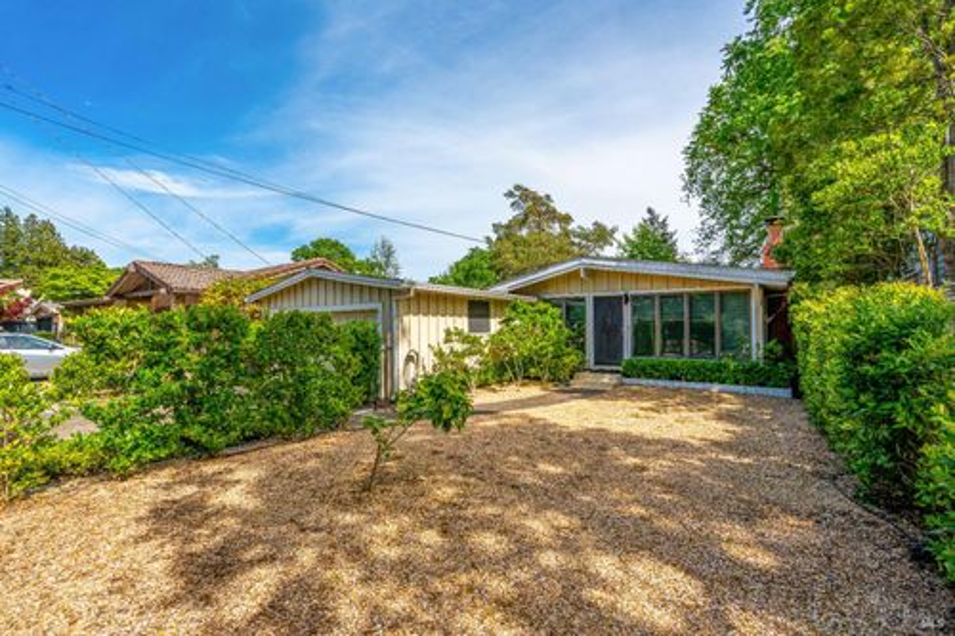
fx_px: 424
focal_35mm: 16
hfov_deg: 96.8
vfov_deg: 73.7
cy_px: 318
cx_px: 478
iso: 400
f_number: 11
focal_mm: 16
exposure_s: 1/500
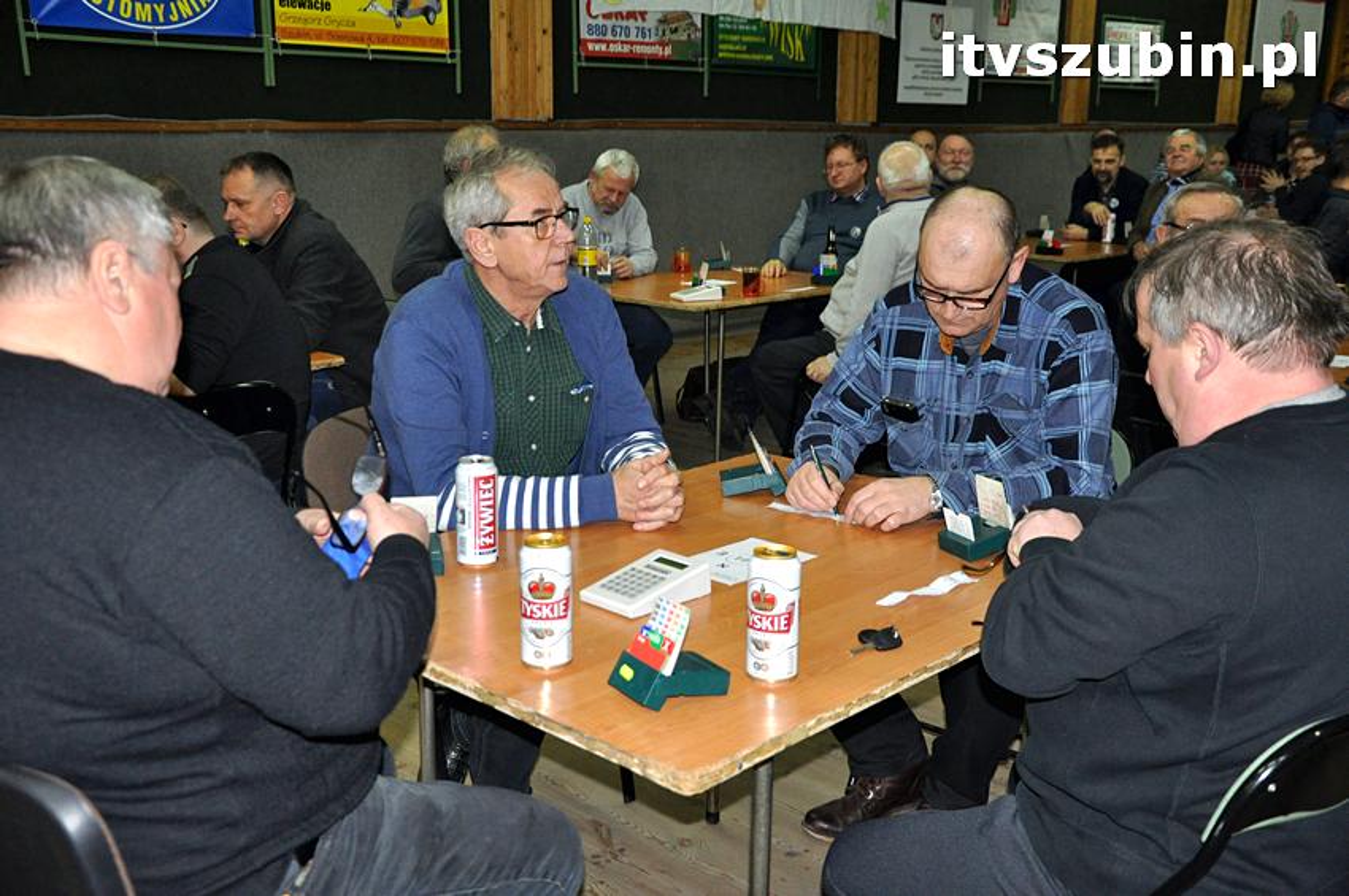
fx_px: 1404
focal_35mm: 38
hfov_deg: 51.3
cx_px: 674
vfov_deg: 35.4
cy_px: 448
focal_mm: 25
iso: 1250
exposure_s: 1/60
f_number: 4.5
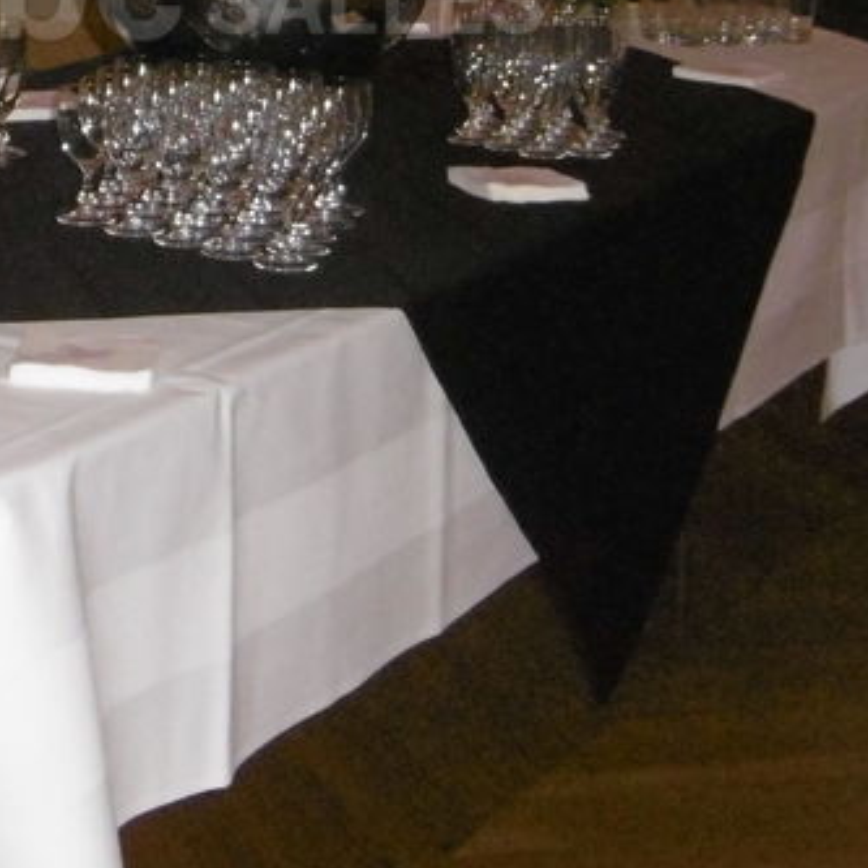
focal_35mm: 102
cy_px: -23
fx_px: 2894
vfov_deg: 16.7
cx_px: 76
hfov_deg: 16.8
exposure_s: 1/60
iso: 400
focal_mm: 5.8
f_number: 3.5
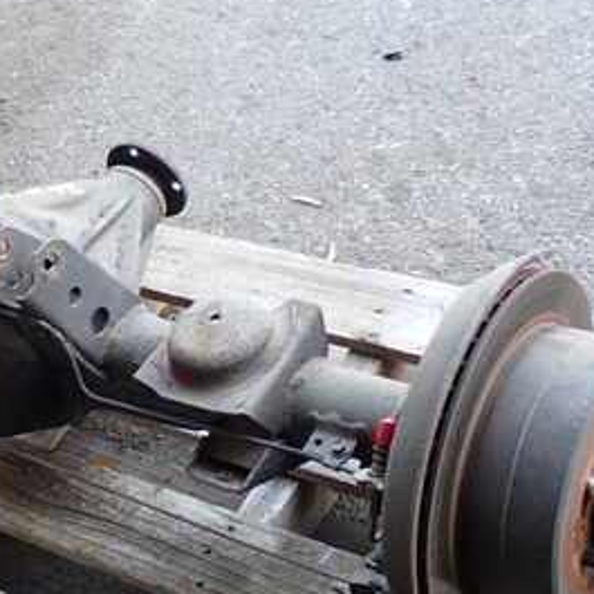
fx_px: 1398
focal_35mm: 72
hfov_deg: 23.6
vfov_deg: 23.9
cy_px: 363
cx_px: 112
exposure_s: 1/60
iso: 200
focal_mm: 6.37
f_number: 2.5
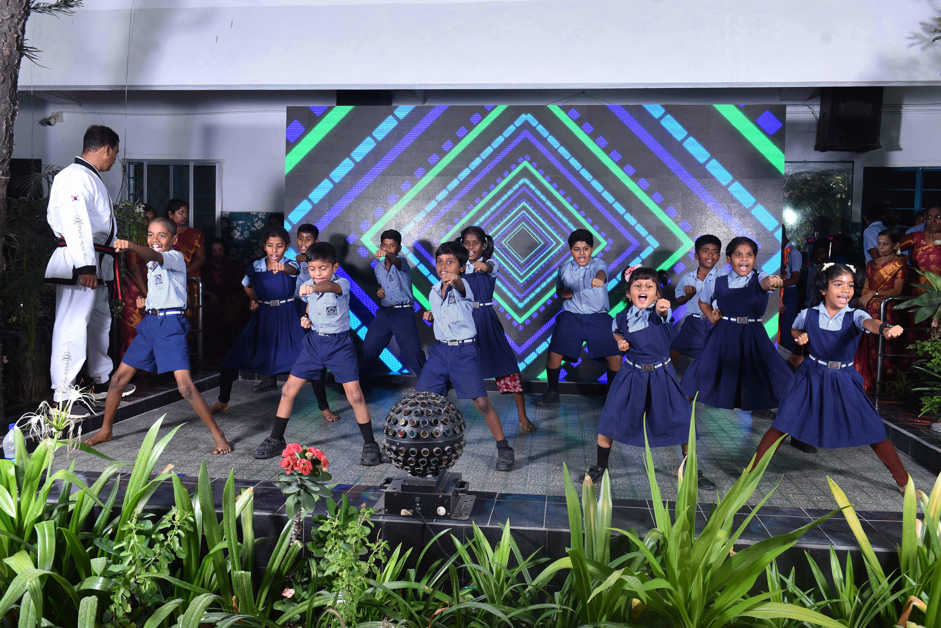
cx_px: 470
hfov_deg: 58.7
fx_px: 837
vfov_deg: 41.1
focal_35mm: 32
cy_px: 314
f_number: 5.6
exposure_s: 1/125
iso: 320
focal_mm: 32
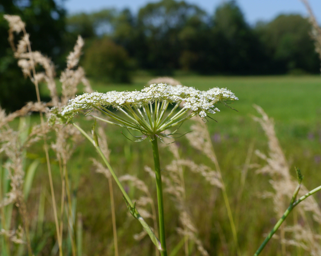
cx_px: 152
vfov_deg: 25.0
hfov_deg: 31.0
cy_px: 129
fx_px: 580
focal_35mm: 61
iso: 160
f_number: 9
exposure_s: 1/320
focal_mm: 29
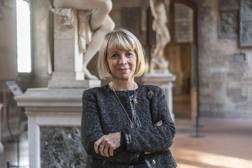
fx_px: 392
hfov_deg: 35.6
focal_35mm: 56
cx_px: 126
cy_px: 84
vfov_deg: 24.2
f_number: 2.8
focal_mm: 56
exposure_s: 1/160
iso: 800
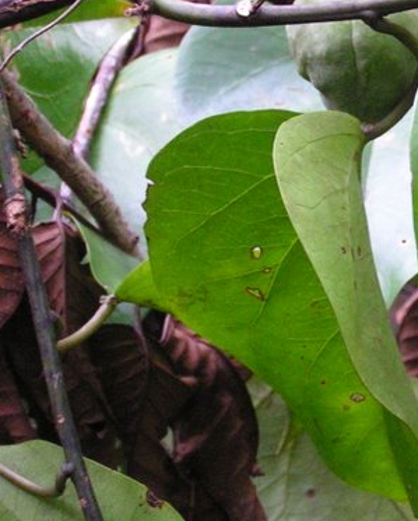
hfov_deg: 9.2
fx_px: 2564
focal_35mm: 166
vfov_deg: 11.6
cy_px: 127
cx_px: 438
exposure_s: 1/50
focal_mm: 10.4
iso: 200
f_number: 3.2
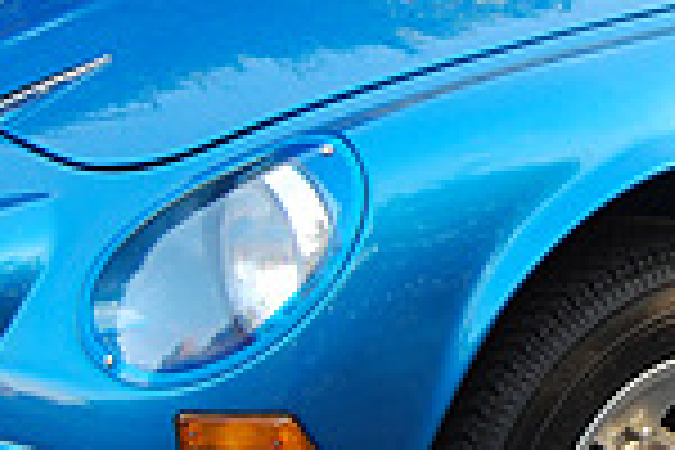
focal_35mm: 138
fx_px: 2587
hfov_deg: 14.4
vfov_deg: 9.9
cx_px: 796
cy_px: 29
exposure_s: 1/125
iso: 400
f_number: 5.6
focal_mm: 23
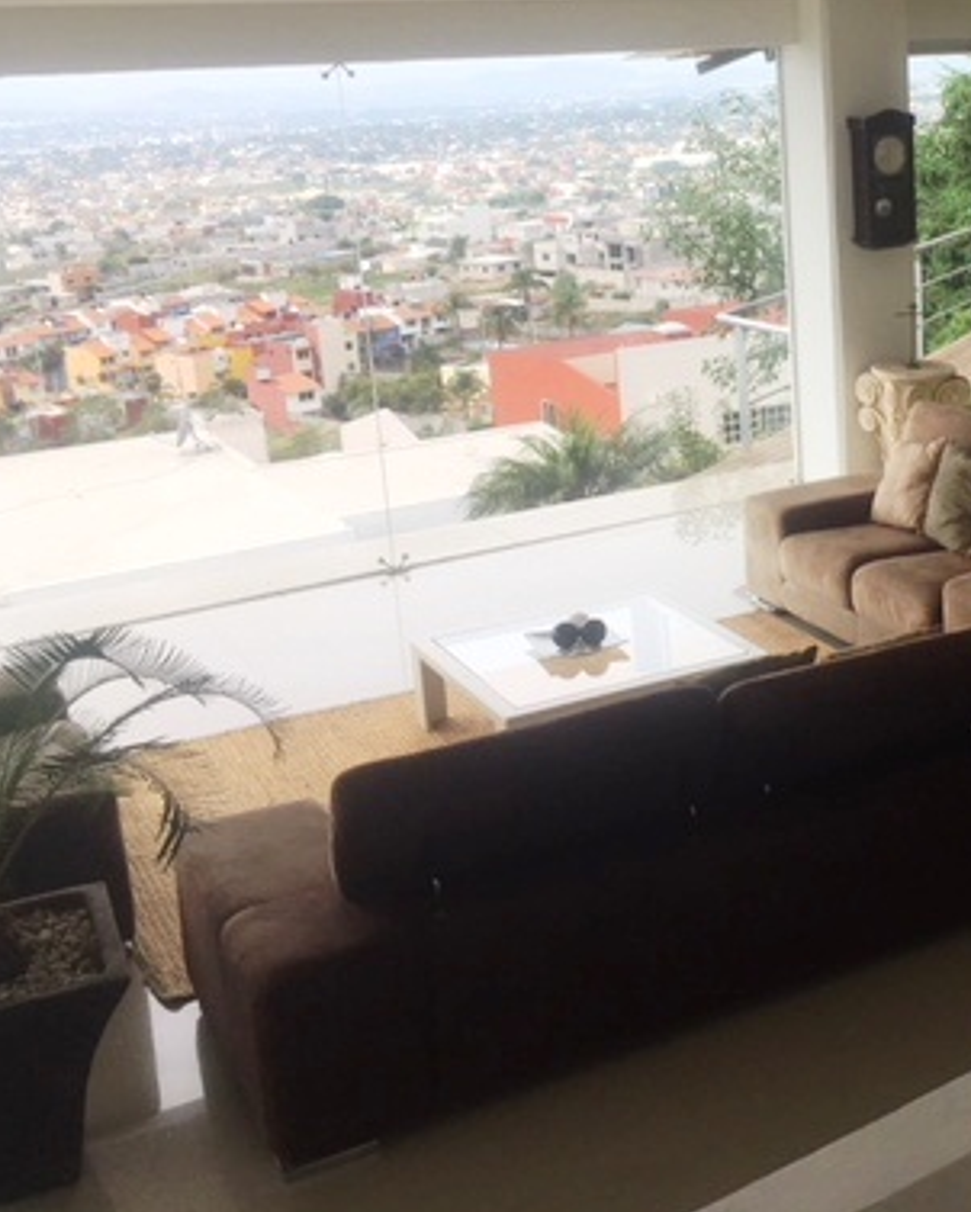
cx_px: 913
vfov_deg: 38.5
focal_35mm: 48
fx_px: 1723
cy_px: 450
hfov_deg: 29.8
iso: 25
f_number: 2.2
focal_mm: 4.15
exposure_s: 1/513
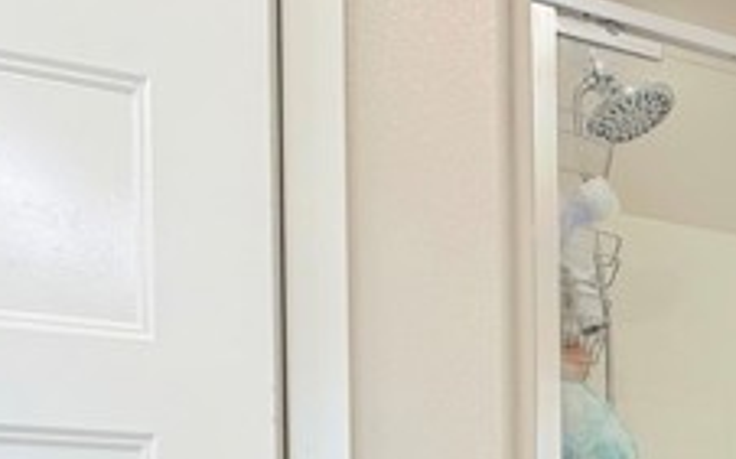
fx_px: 842
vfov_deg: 25.1
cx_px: 892
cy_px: 641
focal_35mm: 42
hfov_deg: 36.1
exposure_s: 1/60
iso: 160
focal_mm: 2.22
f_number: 2.2
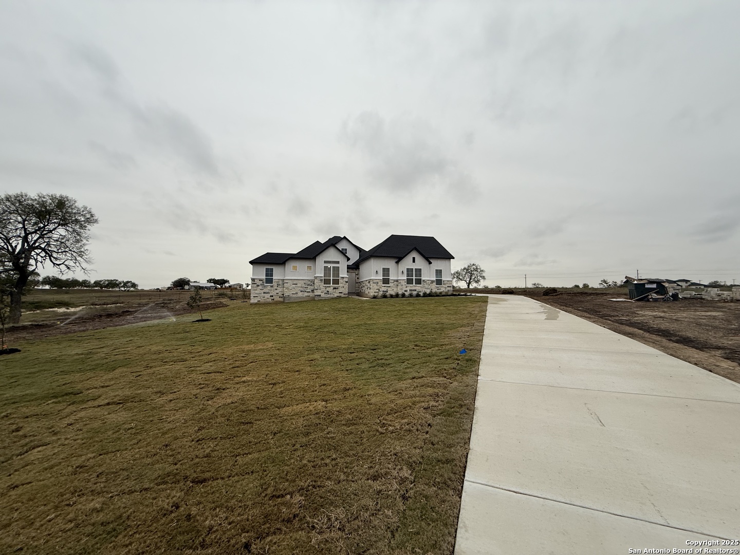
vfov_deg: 85.7
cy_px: 278
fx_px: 299
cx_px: 370
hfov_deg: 102.1
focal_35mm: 14
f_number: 2.2
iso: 80
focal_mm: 2.22
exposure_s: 1/99
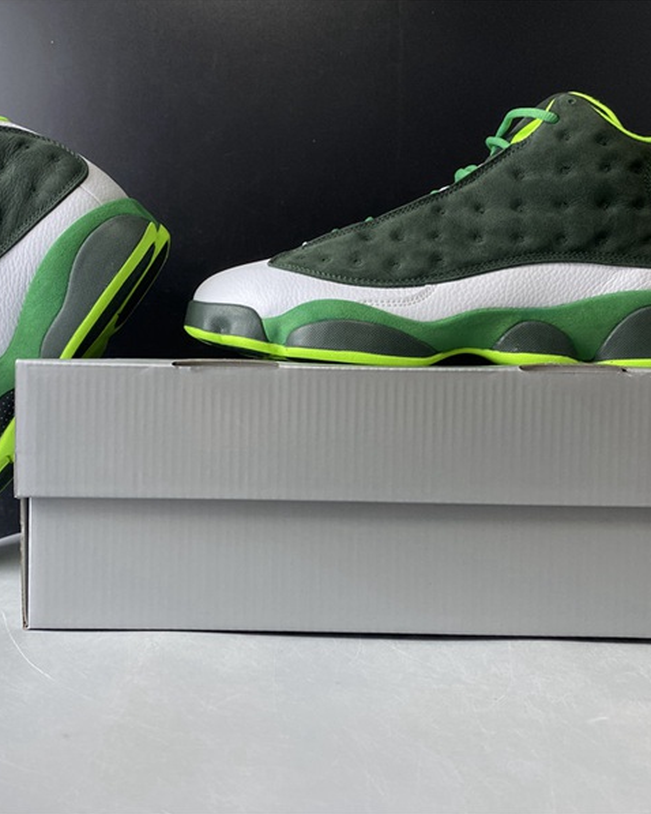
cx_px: 268
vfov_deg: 52.8
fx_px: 818
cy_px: 406
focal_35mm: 34
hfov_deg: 43.2
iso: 100
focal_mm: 4.25
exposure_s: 1/100
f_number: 1.8
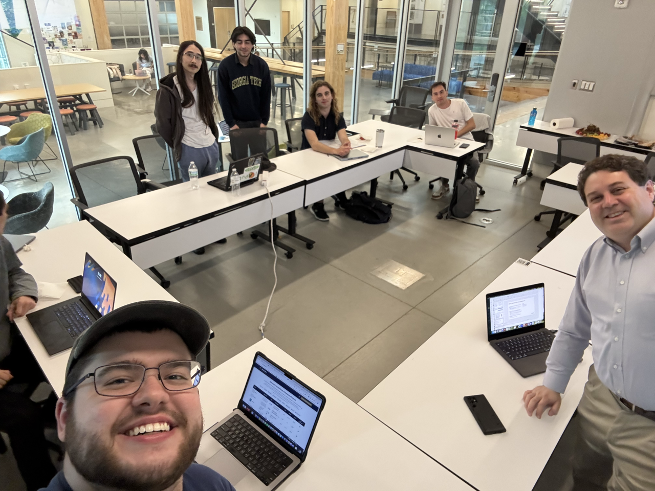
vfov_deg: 58.9
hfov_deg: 73.9
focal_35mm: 23
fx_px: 435
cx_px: 328
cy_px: 246
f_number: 1.9
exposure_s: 1/40
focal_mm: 2.69
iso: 250
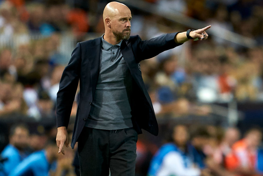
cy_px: 84
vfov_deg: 2.2
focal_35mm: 636
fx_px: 4653
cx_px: 134
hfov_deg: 3.2
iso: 2000
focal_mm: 400
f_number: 2.8
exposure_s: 1/1600
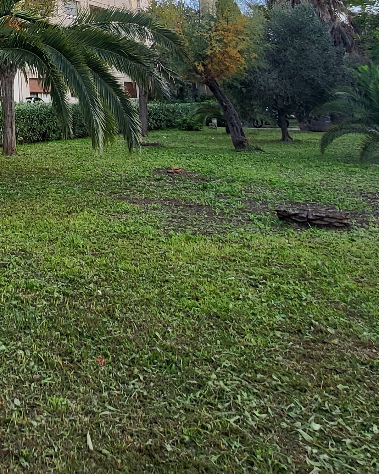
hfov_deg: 34.1
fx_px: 533
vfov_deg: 39.1
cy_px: -52
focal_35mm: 38
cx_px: -35
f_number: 2.2
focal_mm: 1.74
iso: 32
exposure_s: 1/290
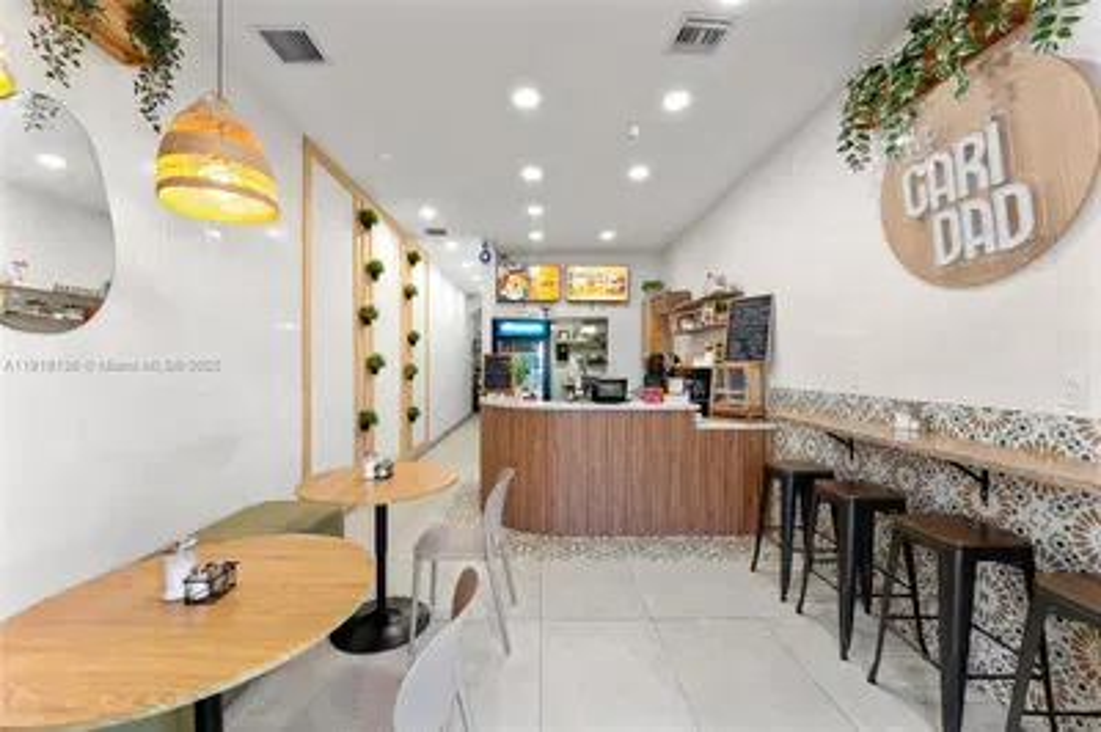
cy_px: 366
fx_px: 428
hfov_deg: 104.3
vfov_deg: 81.1
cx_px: 550
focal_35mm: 14
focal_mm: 14
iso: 500
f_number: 9
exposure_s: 1/5
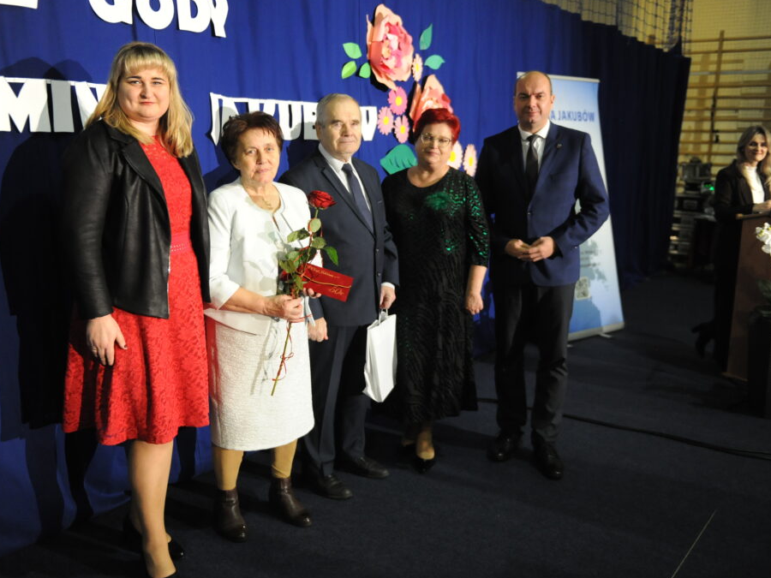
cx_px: 358
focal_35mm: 35
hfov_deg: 52.6
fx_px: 780
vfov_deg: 40.7
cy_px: 287
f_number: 2.8
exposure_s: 1/160
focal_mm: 32
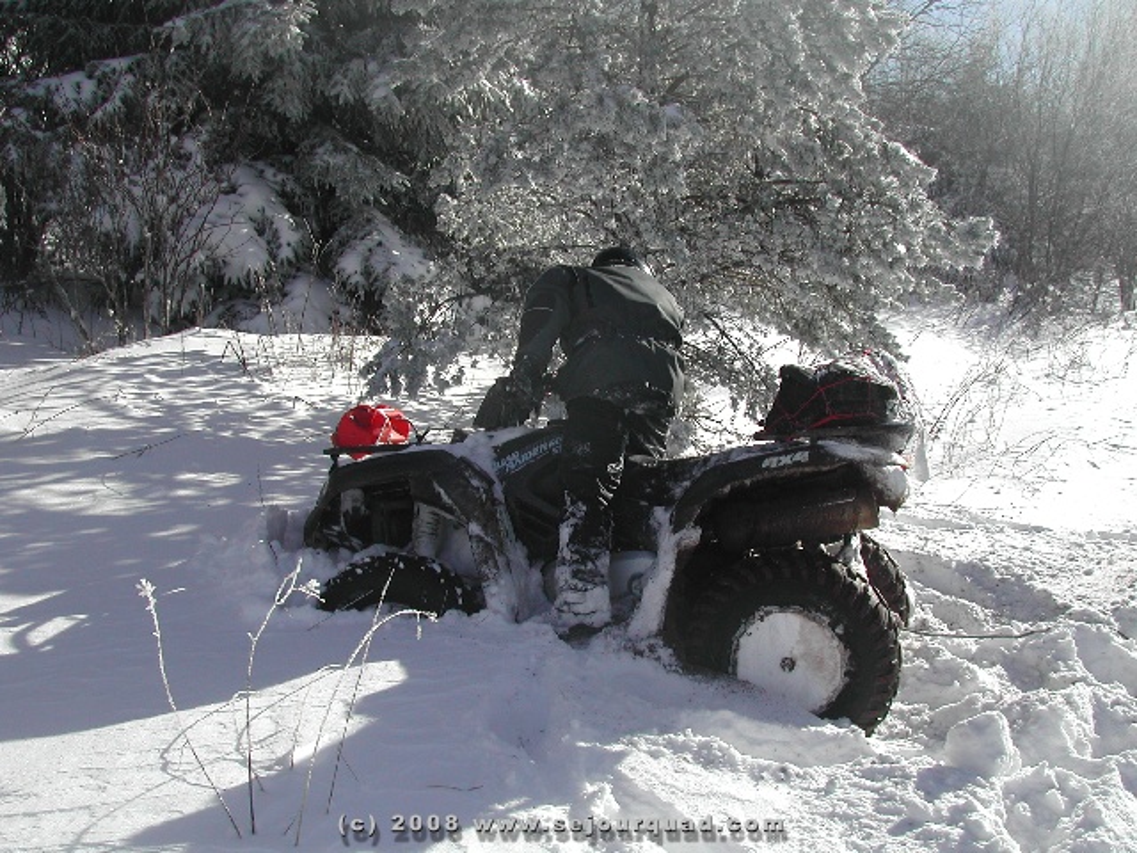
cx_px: 568
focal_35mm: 38
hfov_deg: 49.0
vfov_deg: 37.7
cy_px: 426
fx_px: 1248
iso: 100
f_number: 7.6
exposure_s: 1/296
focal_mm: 8
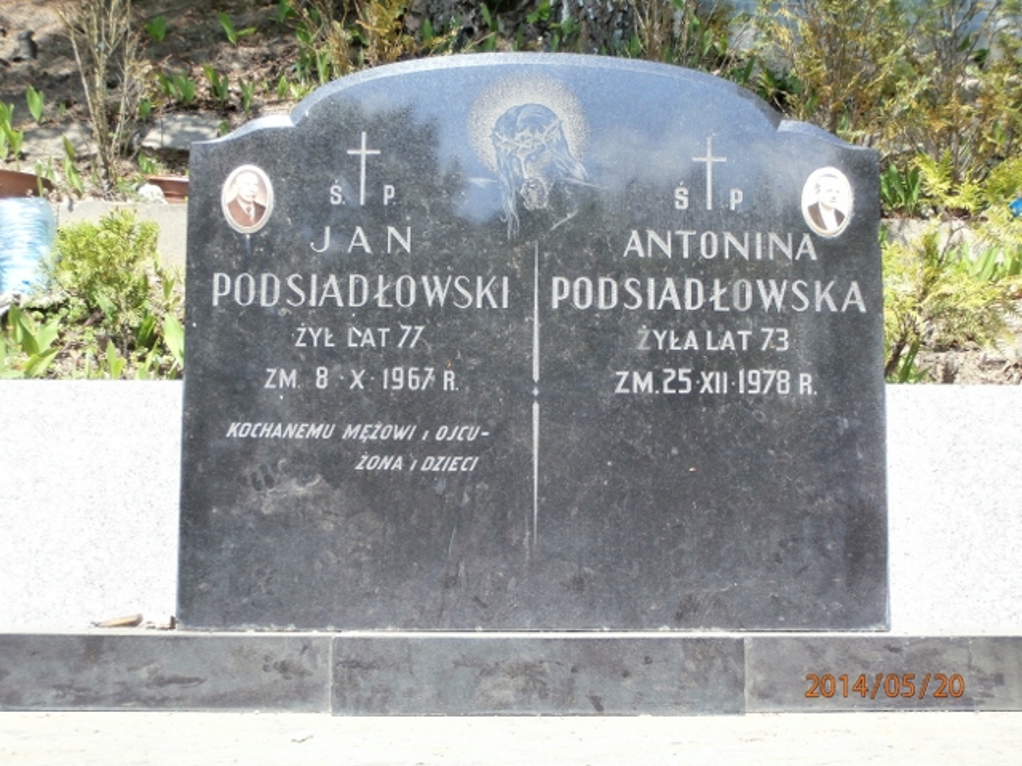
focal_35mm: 47
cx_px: 511
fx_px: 1388
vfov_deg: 30.9
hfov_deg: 40.4
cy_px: 383
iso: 100
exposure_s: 1/250
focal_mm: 8.29
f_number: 4.2
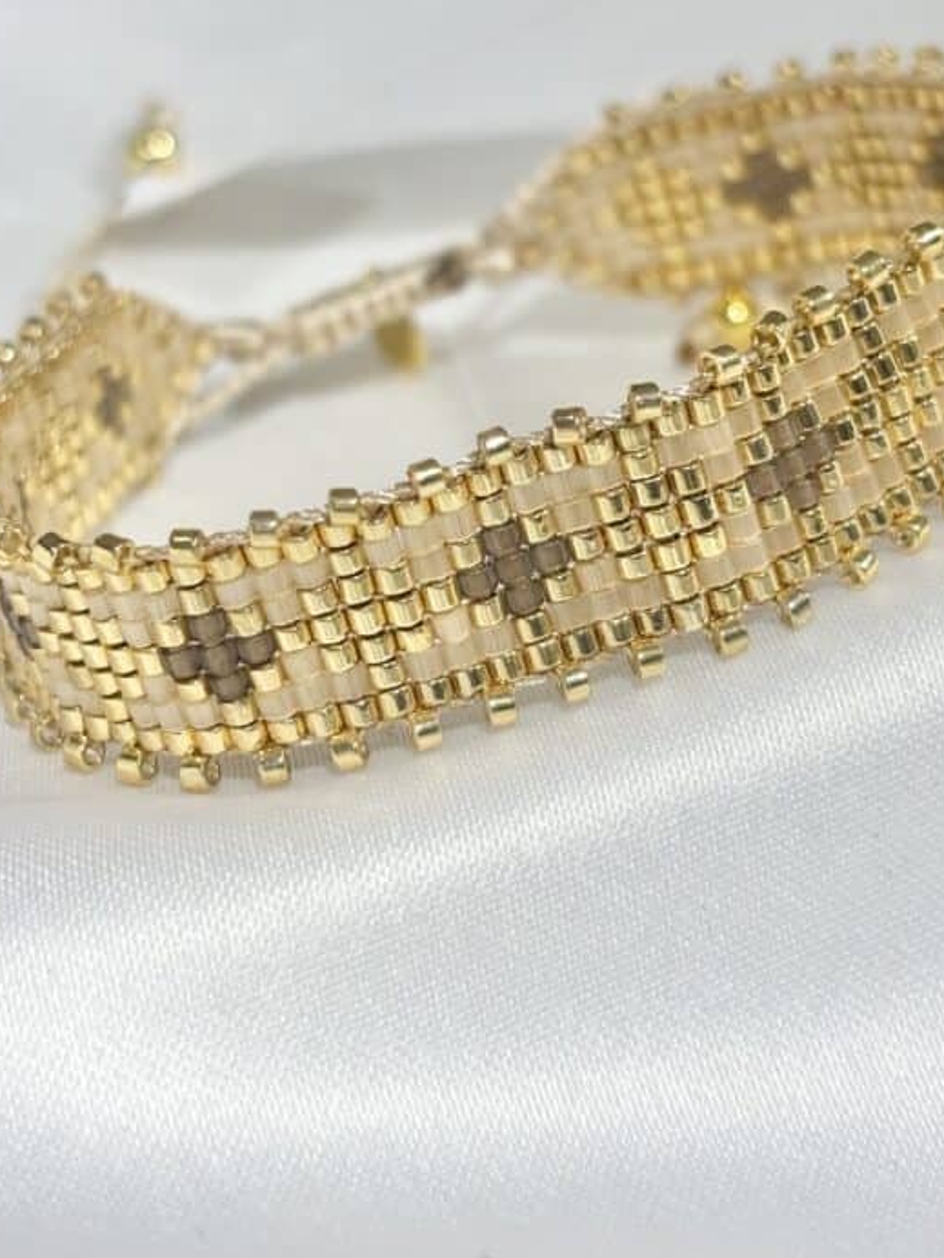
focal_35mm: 77
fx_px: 2800
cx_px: 529
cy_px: 489
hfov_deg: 19.1
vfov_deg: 25.3
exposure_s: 1/248
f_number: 1.6
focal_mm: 5.96
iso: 32
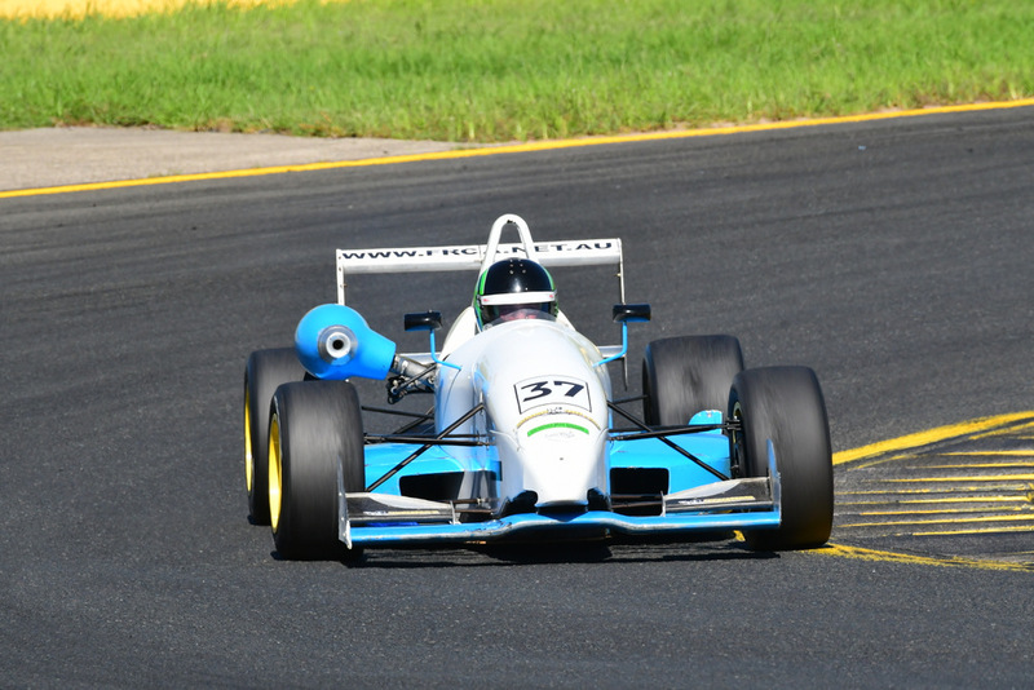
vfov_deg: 2.2
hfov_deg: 3.4
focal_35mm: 615
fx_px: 17670
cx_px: 517
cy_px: 345
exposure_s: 1/640
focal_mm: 410
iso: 500
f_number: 11
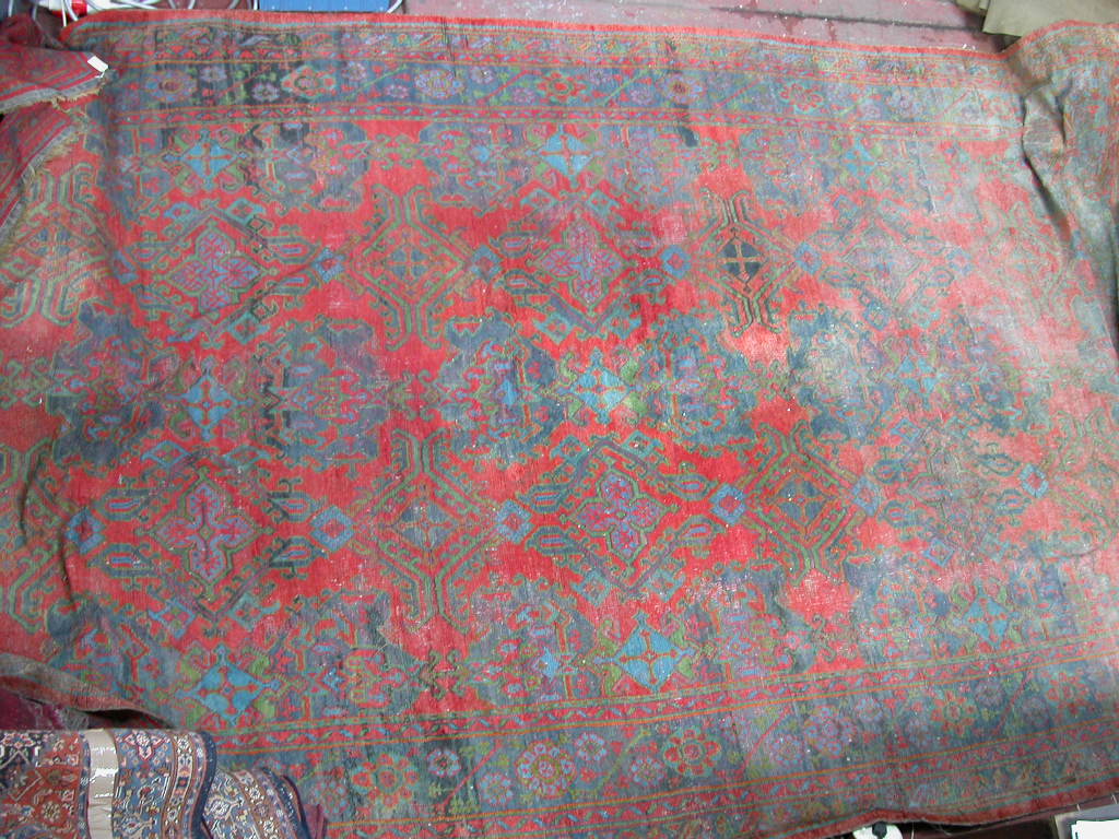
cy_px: 420
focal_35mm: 38
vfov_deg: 37.7
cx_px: 560
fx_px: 1228
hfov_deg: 49.0
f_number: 2.6
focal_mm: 7.85
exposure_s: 1/8
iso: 100
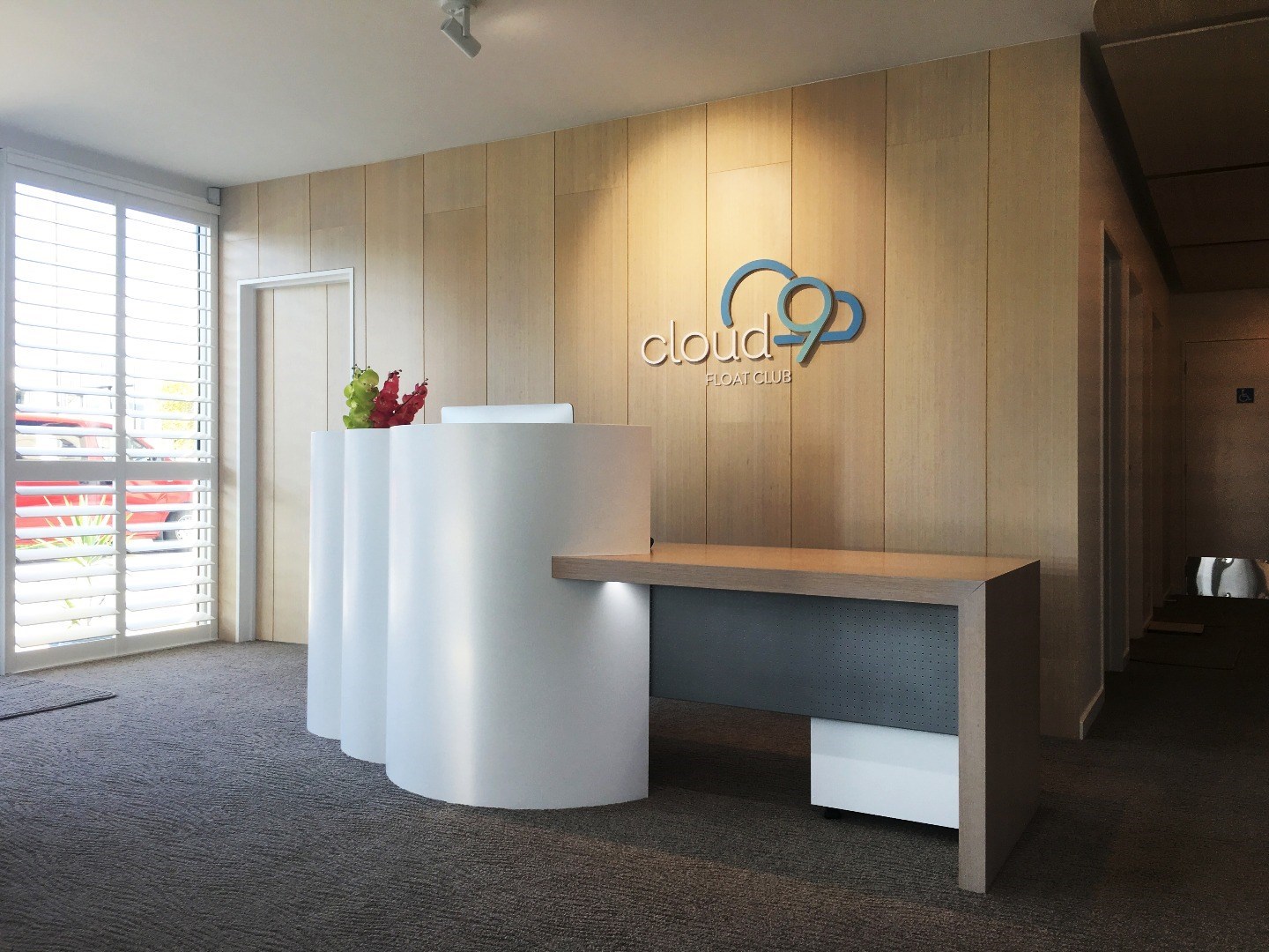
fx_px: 1063
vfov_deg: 48.2
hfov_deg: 61.7
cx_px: 634
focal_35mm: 29
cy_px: 476
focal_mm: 4.15
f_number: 2.2
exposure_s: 1/100
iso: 25
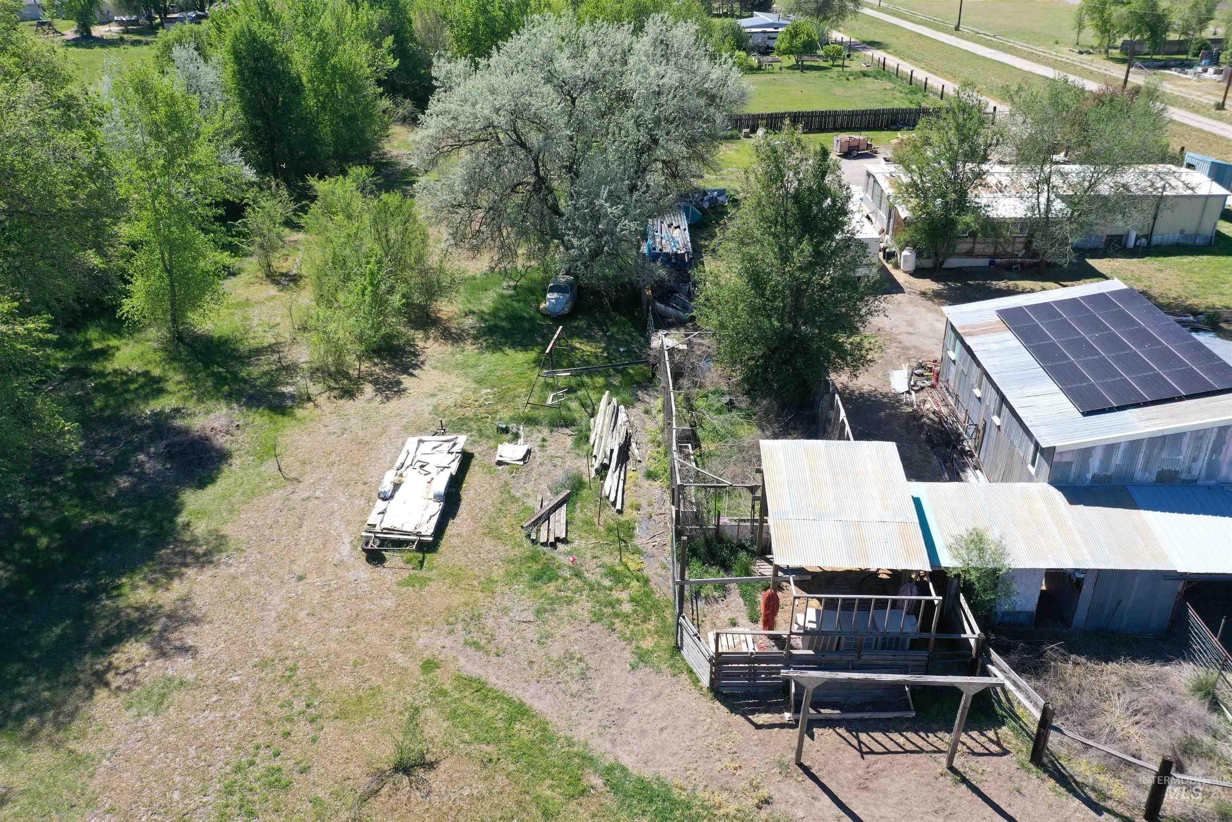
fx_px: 958
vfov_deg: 46.4
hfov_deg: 65.5
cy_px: 411
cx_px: 616
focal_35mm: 28
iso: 100
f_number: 5
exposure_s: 1/320
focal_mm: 10.26
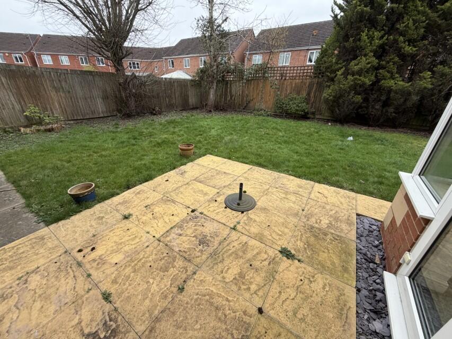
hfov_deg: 102.1
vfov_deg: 85.7
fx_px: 183
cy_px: 170
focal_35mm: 14
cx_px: 226
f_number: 2.2
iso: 125
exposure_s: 1/121
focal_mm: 2.22
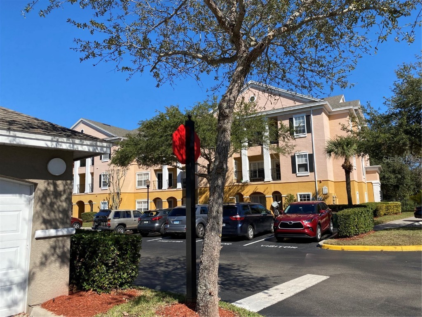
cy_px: 158
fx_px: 317
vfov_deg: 53.1
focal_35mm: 26
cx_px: 211
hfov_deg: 67.3
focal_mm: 4.25
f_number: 1.8
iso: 32
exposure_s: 1/2817
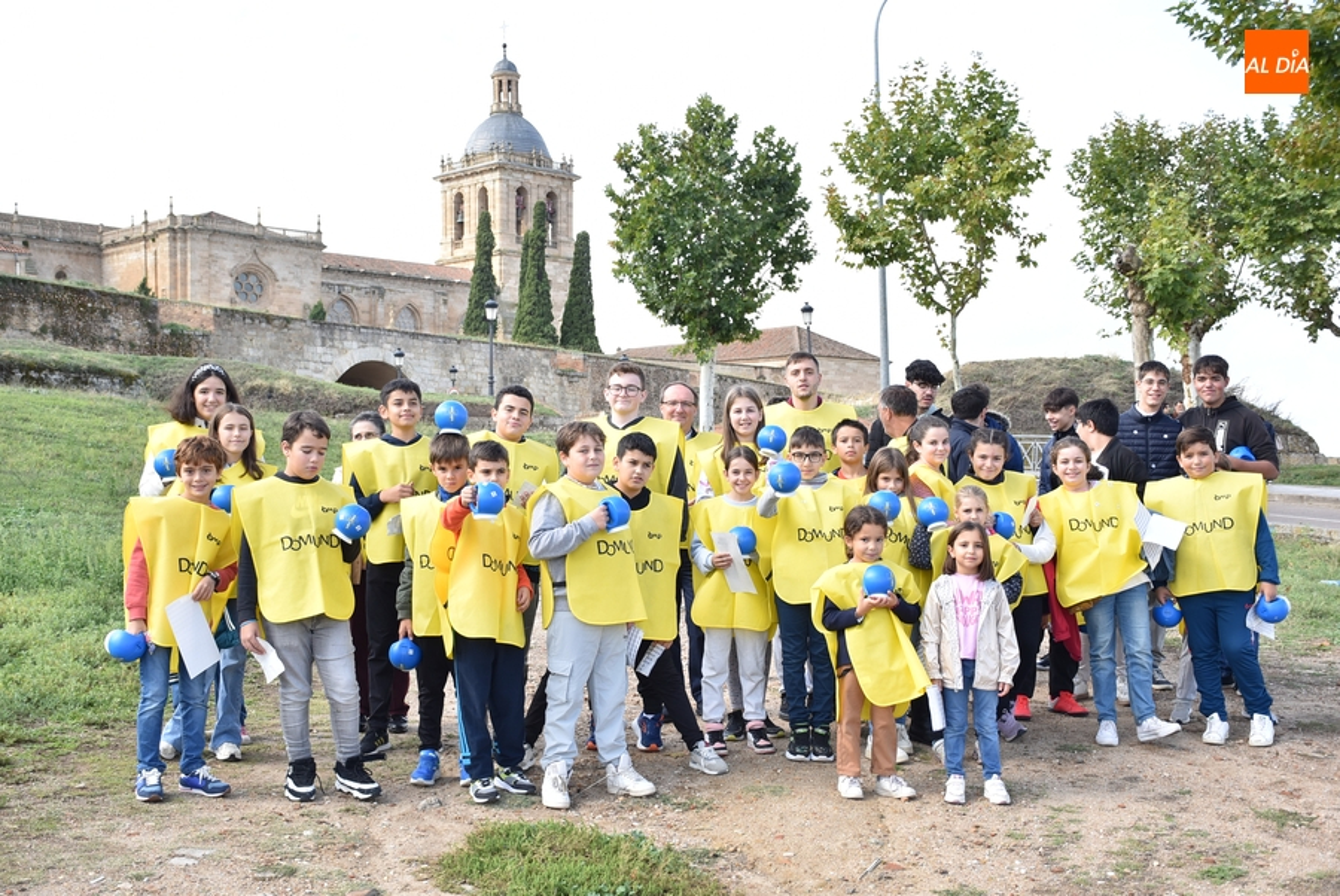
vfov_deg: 29.9
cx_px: 670
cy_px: 448
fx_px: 1677
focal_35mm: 45
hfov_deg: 43.6
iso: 100
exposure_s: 1/160
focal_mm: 30
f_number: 4
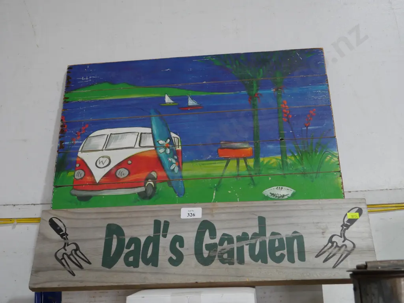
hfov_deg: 42.9
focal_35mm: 44
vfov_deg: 32.9
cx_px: 202
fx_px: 514
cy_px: 152
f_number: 4.7
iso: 1000
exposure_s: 1/60
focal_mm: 22
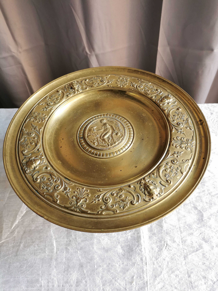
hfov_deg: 51.4
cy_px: 146
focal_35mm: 27
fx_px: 227
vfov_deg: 65.3
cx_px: 109
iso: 100
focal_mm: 5.58
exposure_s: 1/50
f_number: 1.8
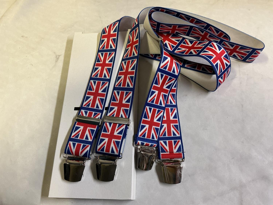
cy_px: 102
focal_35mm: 29
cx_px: 136
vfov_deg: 48.2
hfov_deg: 61.7
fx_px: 229
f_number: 1.8
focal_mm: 3
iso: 125
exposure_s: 1/50
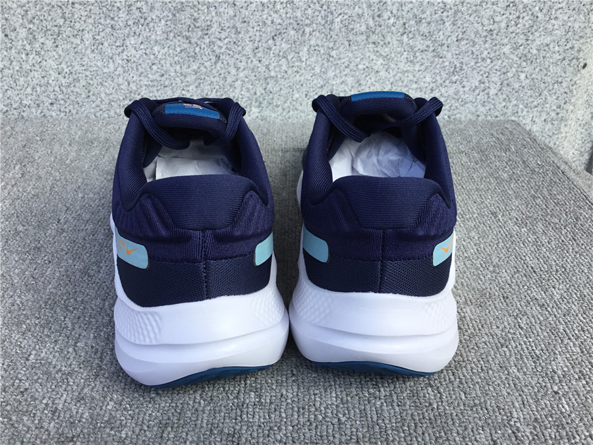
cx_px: 296
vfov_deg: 45.4
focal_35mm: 31
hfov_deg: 58.4
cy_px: 222
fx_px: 531
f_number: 2.4
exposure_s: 1/294
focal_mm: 3.3
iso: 25
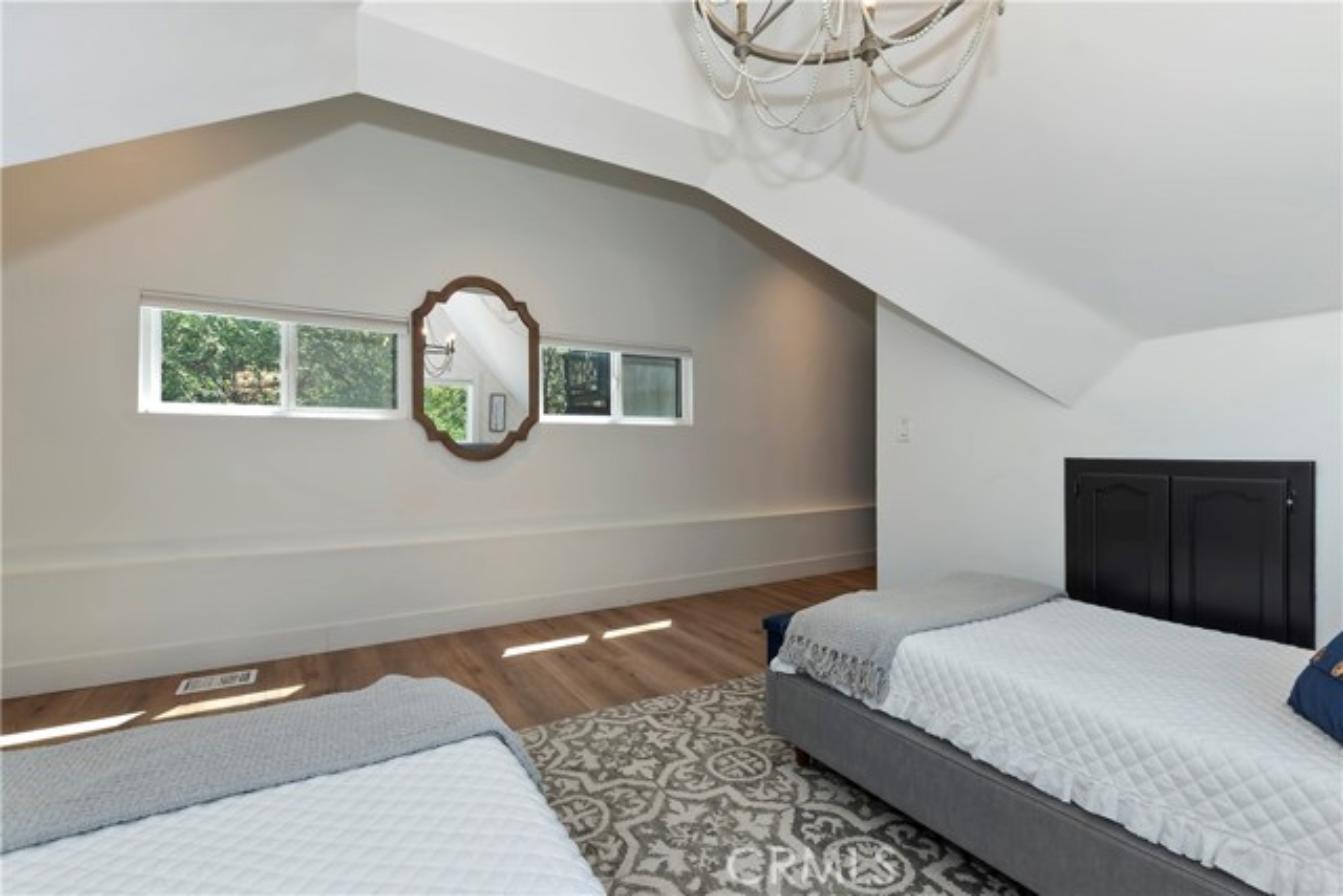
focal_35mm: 15
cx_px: 672
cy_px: 448
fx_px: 560
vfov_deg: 77.4
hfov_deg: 100.4
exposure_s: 1/30
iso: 220
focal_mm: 10
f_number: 8
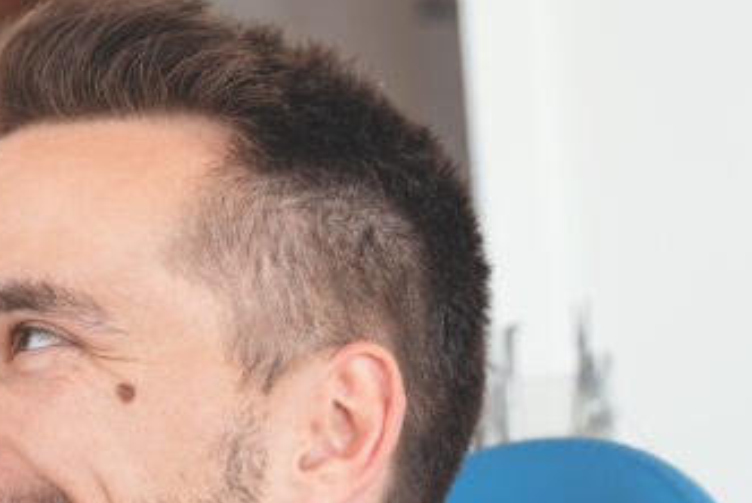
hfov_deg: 13.7
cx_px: -306
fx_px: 2969
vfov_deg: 9.6
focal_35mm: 142
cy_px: 519
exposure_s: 1/200
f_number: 4
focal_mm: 46
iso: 200
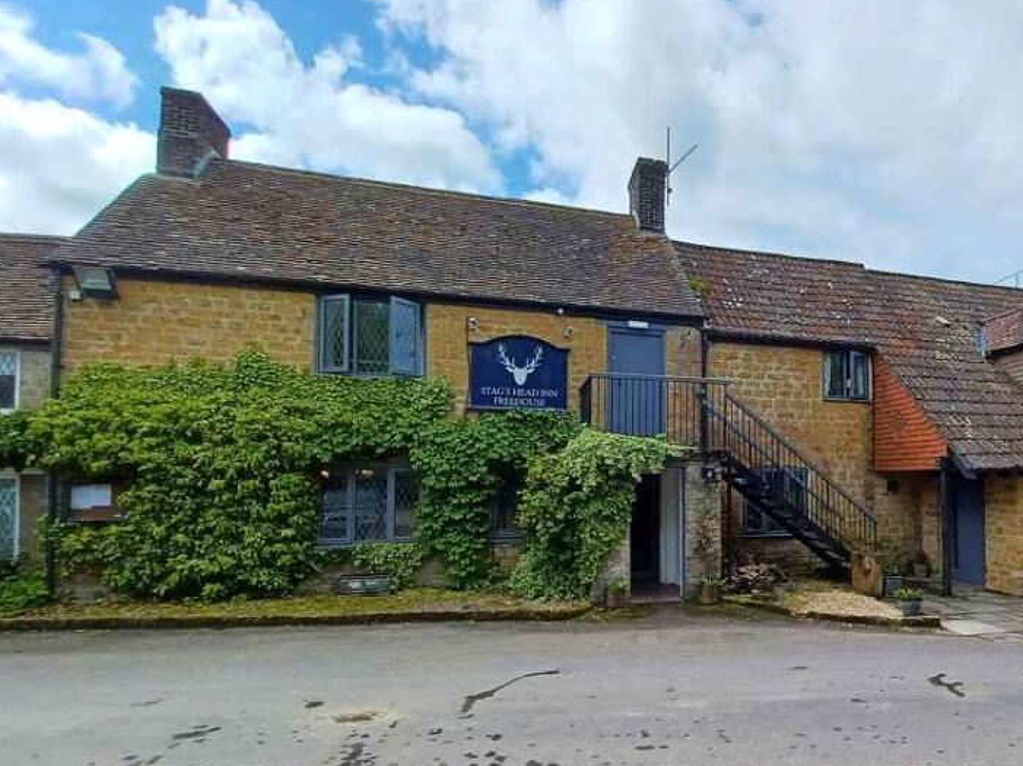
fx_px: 561
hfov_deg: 81.6
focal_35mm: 19
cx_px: 690
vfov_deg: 67.8
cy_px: 468
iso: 40
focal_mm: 1.42
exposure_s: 1/652
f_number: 2.2
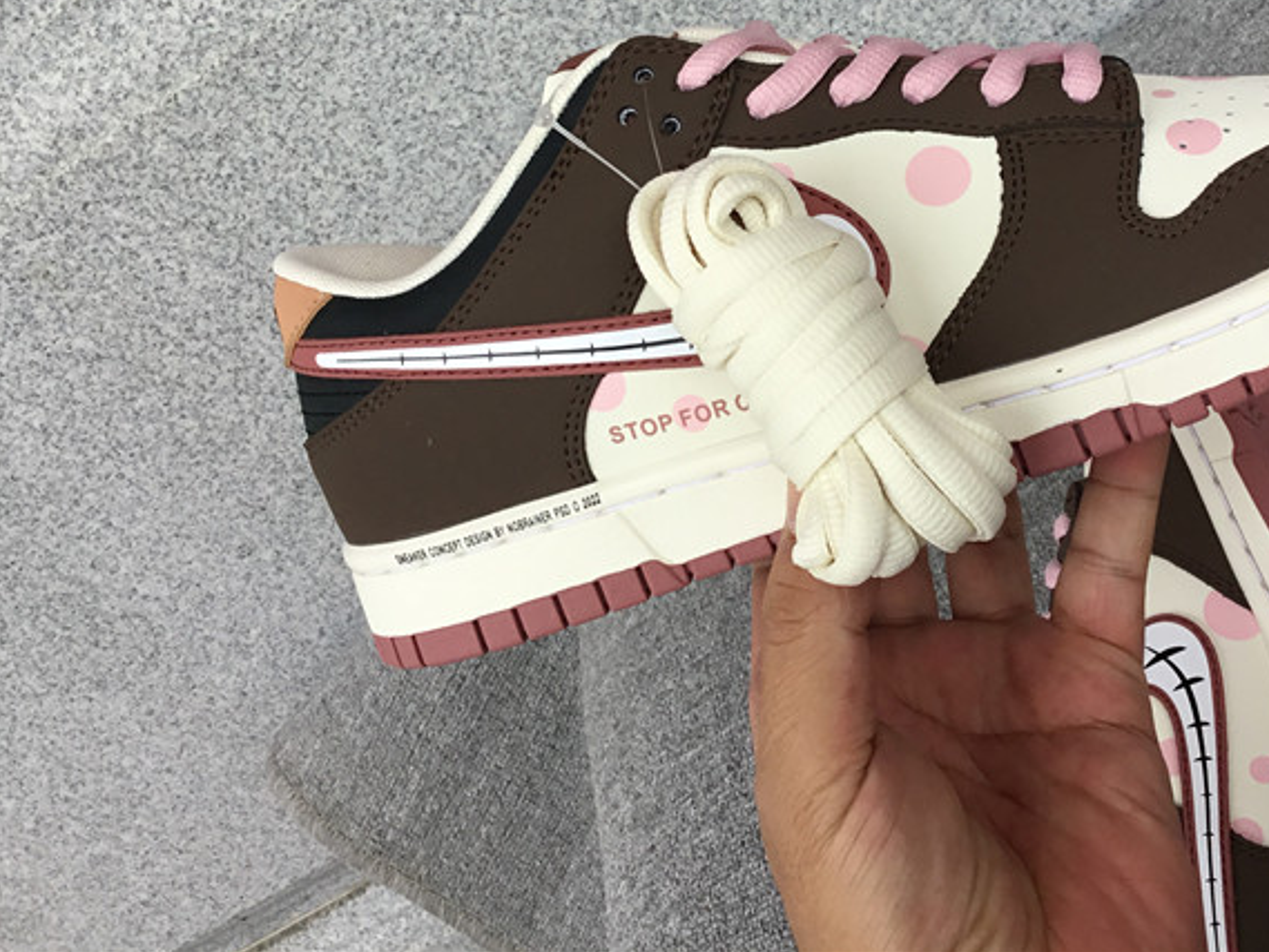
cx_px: 803
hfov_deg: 38.6
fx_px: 1797
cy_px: 202
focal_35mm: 49
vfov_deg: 29.1
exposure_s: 1/297
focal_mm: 3.3
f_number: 2.4
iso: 25
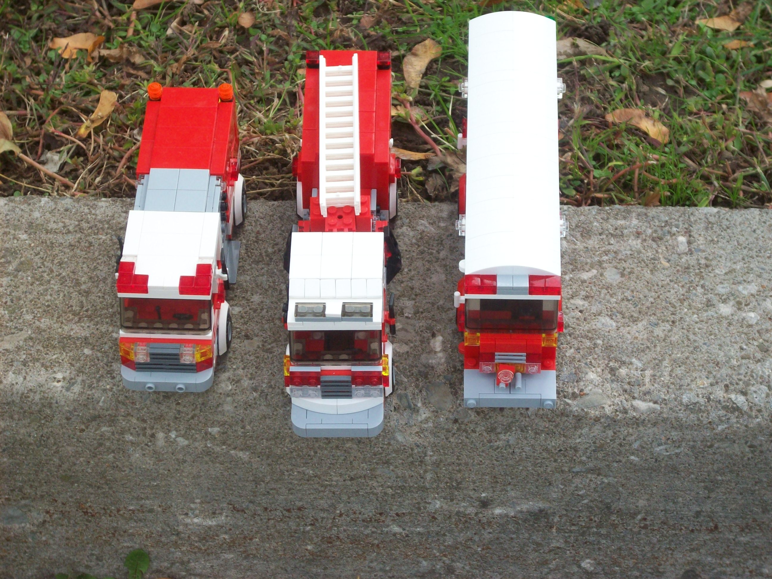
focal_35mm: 111
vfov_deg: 13.3
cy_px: 290
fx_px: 2476
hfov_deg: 17.7
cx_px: 386
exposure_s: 1/237
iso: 80
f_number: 5.2
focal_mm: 18.6
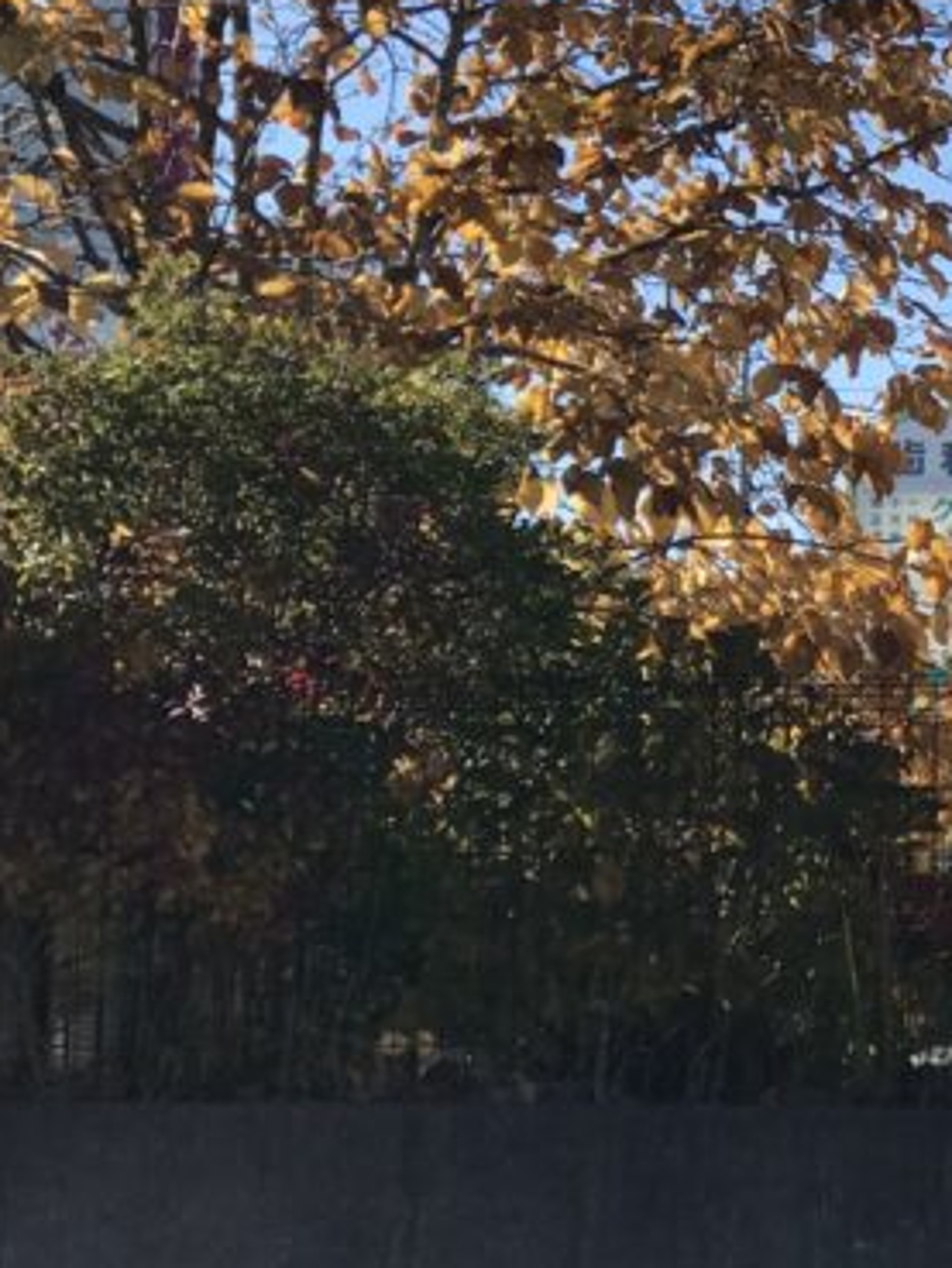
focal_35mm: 158
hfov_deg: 9.2
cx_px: 1282
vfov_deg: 12.5
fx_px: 5790
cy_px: 340
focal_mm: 6.6
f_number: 2.8
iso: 20
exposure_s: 1/725
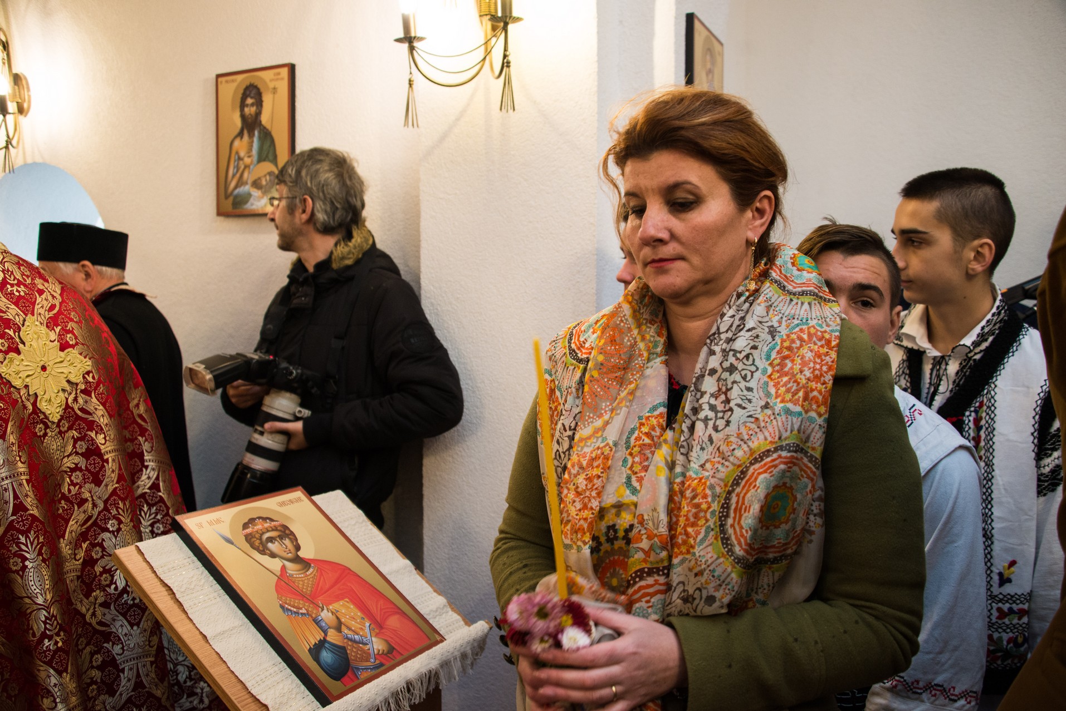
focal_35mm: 32
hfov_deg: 58.7
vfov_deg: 41.2
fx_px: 948
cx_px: 533
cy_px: 356
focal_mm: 32
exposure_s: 1/50
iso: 1250
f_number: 4
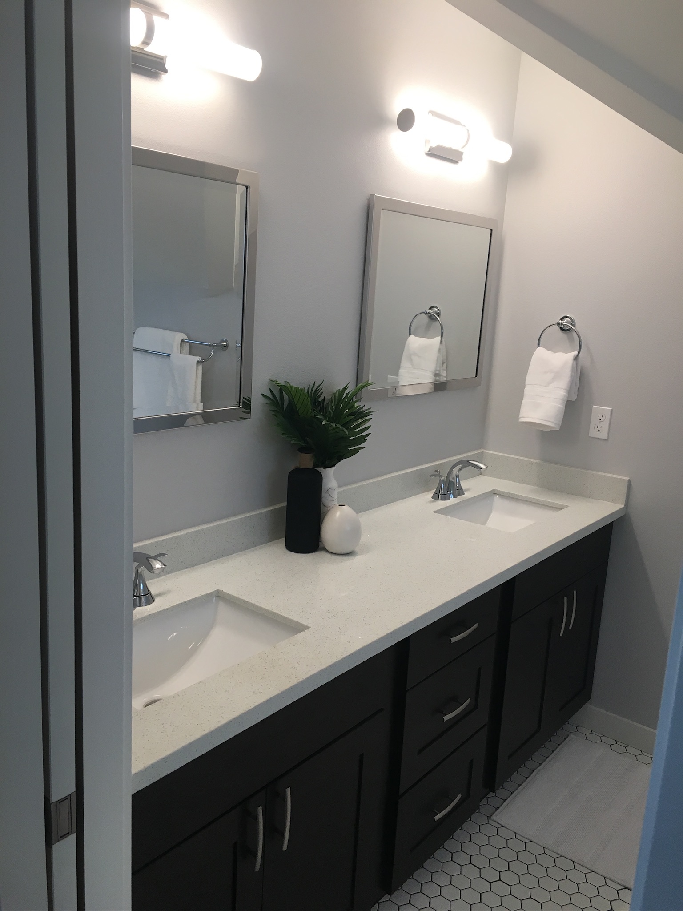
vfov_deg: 61.7
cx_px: 342
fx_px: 763
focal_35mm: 29
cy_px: 456
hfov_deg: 48.2
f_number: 2.2
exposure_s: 1/30
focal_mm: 4.15
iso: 25
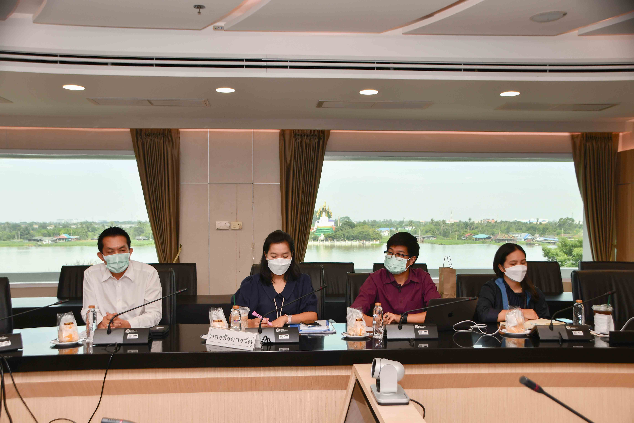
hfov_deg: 49.6
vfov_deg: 34.2
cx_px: 317
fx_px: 687
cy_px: 212
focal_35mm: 39
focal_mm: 26
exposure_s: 1/100
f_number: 5
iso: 200
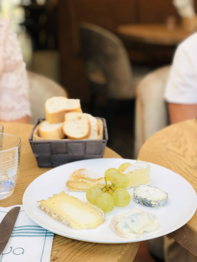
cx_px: 98
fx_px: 395
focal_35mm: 52
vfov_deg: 36.8
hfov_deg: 28.0
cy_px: 131
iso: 32
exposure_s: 1/50
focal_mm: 6
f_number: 2.4
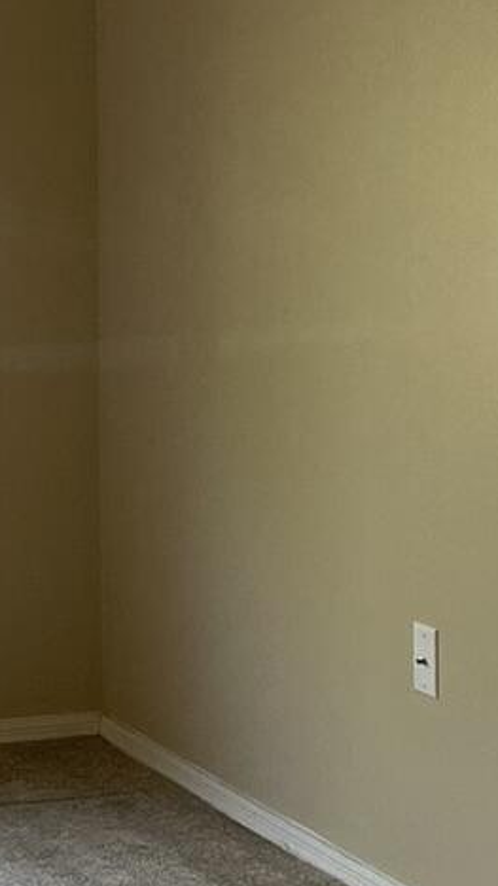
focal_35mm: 124
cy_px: 237
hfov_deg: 9.4
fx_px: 2913
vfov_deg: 17.2
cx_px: -322
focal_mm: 4.2
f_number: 1.6
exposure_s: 1/120
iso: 125
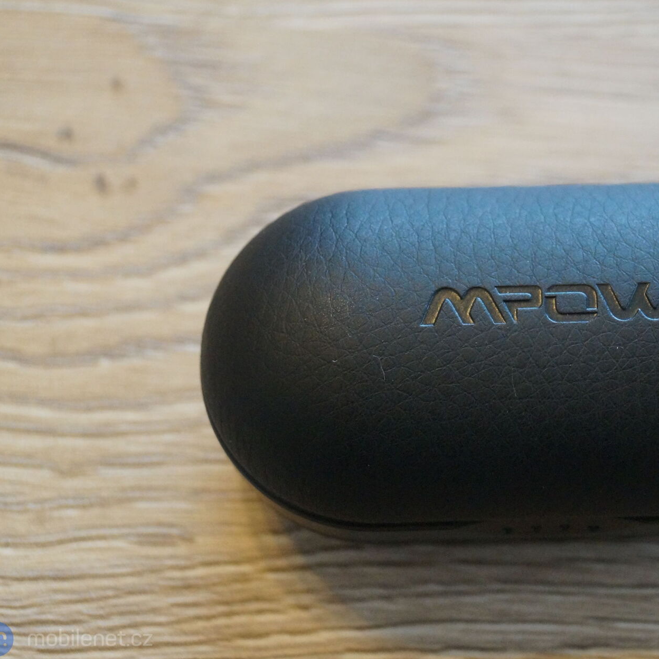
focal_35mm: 98
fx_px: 2111
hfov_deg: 17.7
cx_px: 472
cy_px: 333
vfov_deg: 17.7
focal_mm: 50
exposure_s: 1/125
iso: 3200
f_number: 5.6
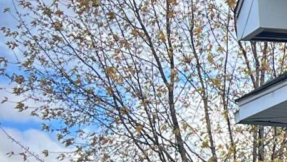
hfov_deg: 10.3
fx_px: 1408
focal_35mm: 185
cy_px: 319
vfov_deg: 6.4
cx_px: 664
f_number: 1.5
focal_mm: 5.7
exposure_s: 1/1934
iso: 50
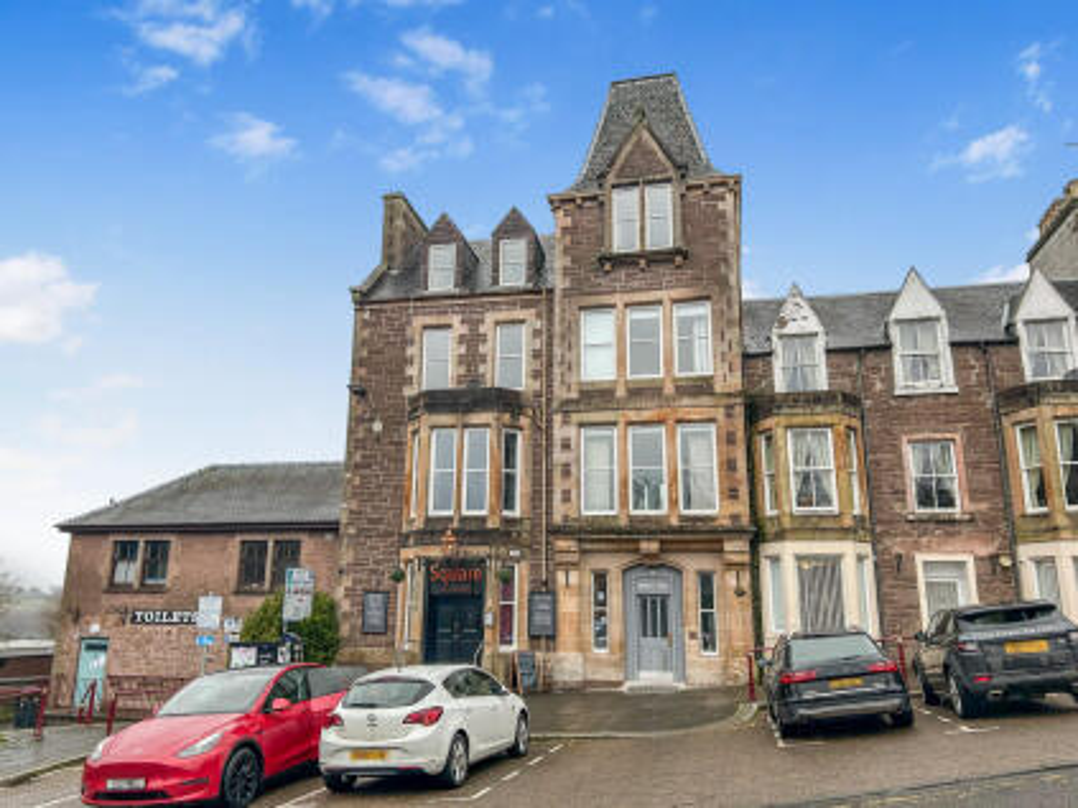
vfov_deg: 53.0
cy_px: 404
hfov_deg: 67.3
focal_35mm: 26
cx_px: 539
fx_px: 809
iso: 50
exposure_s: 1/500
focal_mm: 5.7
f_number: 1.5
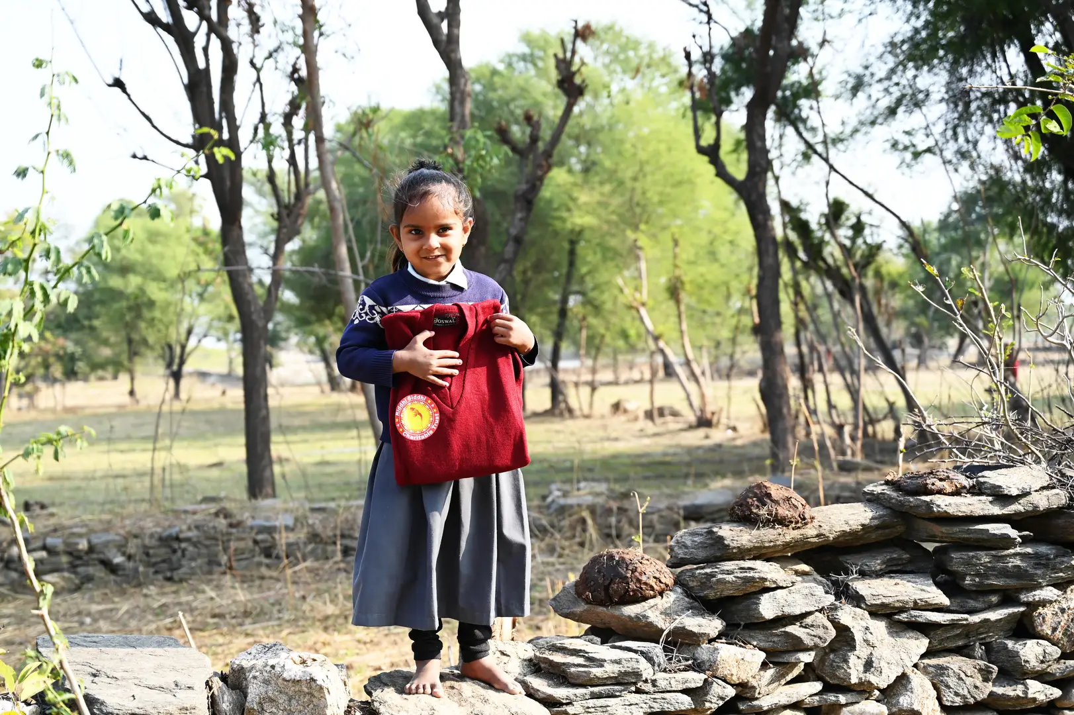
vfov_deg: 27.5
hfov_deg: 40.4
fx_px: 1461
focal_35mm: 49
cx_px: 537
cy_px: 358
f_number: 4
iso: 100
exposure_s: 1/200
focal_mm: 49
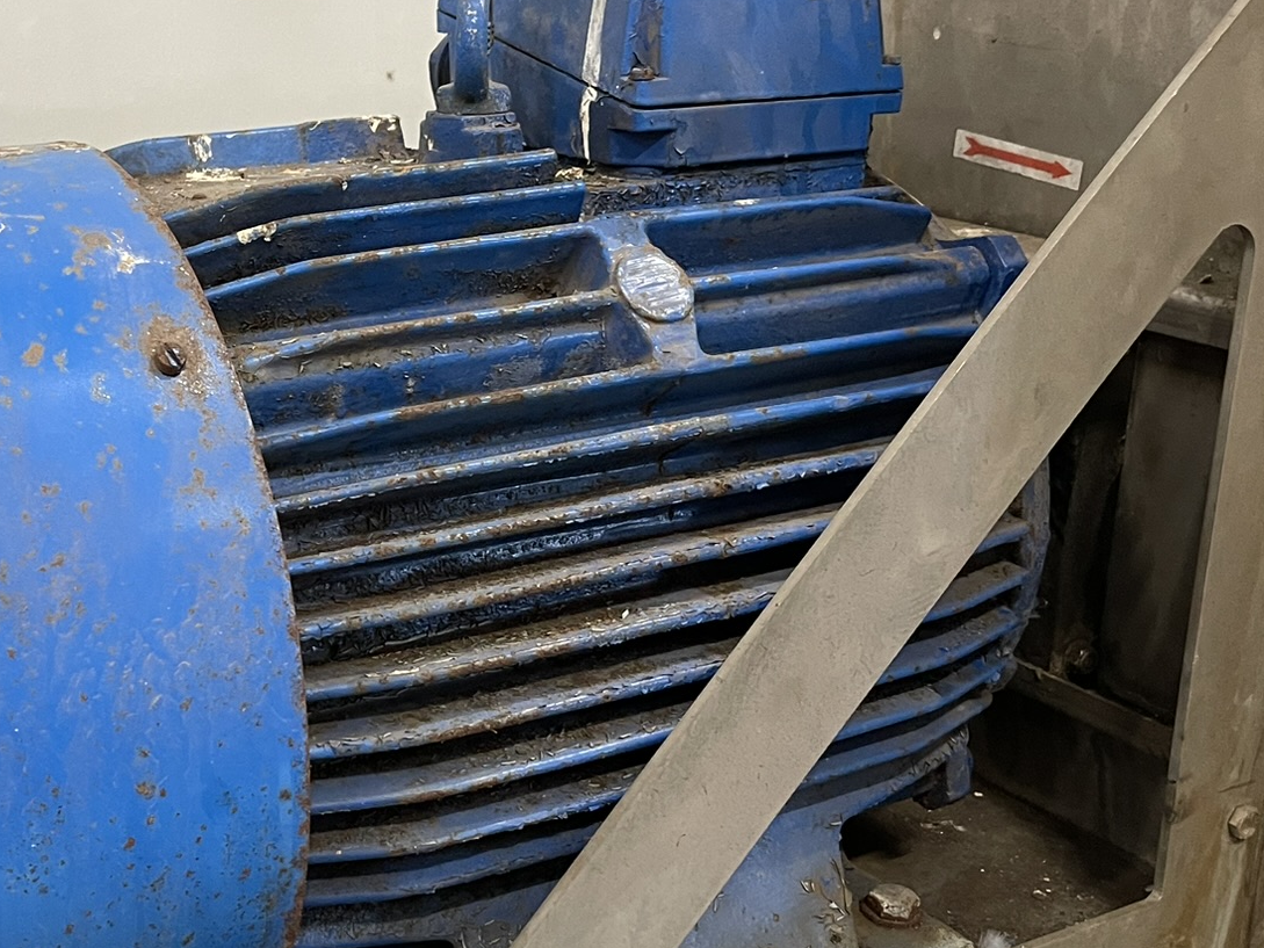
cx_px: 366
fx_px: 1716
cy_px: 535
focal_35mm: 47
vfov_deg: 30.9
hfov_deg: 39.7
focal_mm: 5.1
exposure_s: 1/33
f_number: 1.6
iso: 400
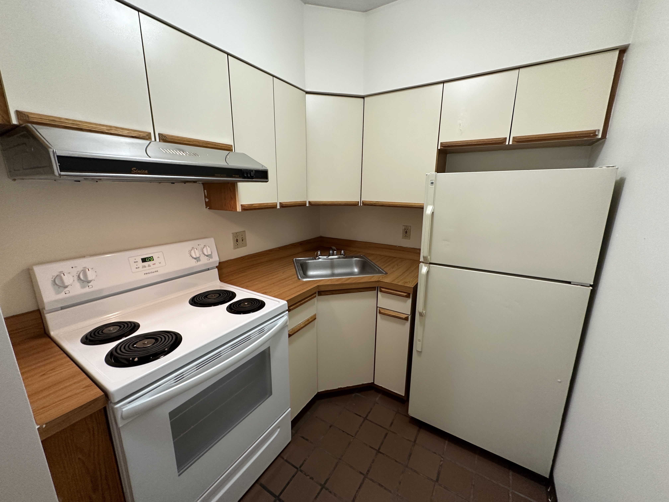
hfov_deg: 102.1
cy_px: 251
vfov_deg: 85.7
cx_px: 334
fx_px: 271
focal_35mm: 14
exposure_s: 1/60
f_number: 2.2
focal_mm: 2.22
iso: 250
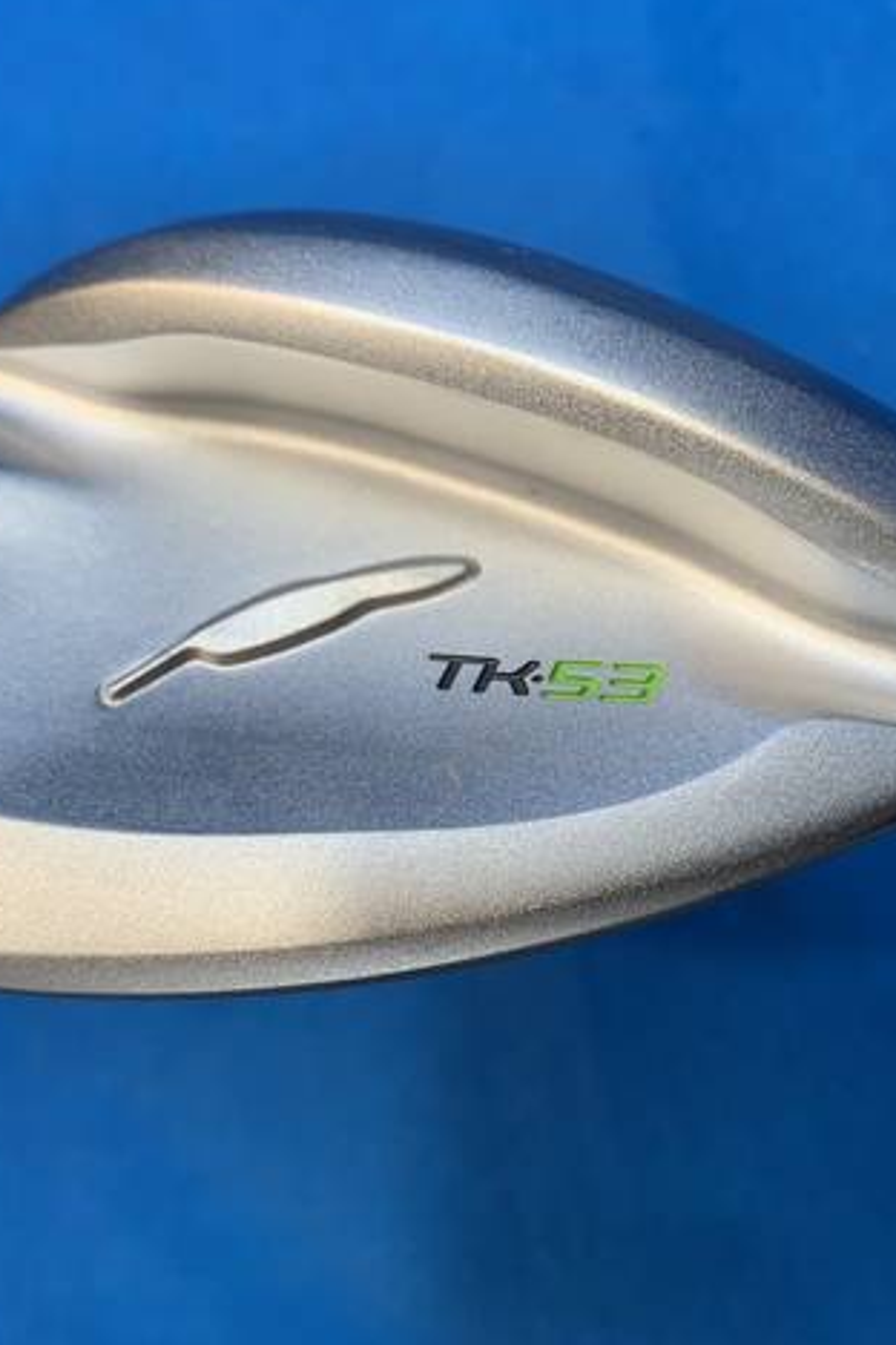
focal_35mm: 37
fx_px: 1381
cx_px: 508
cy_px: 661
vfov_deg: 51.9
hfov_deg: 35.9
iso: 64
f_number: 1.8
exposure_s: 1/120
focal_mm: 4.25
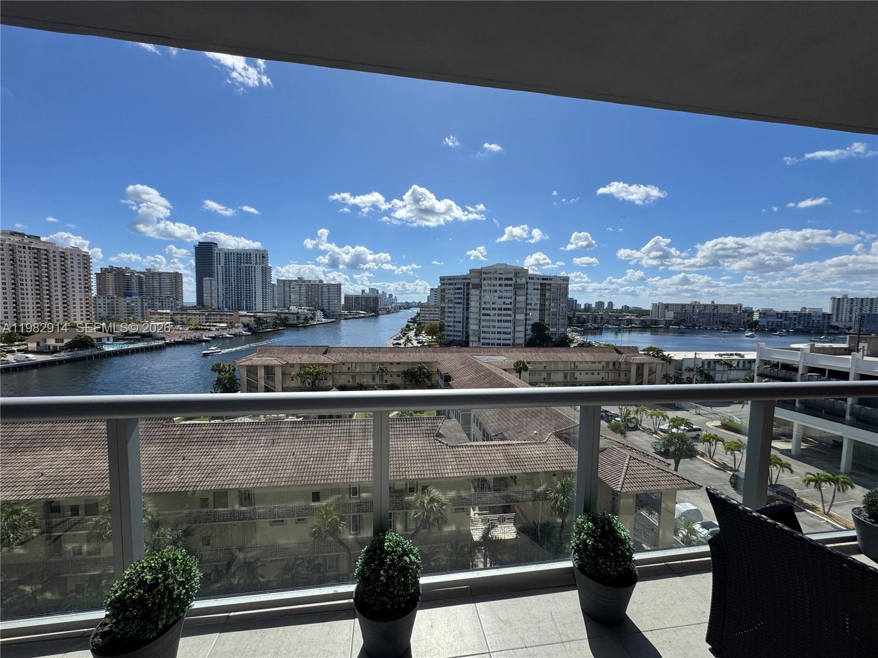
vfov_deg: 85.7
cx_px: 439
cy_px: 329
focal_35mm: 14
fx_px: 355
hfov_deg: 102.1
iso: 40
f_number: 2.2
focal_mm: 2.22
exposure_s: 1/3390
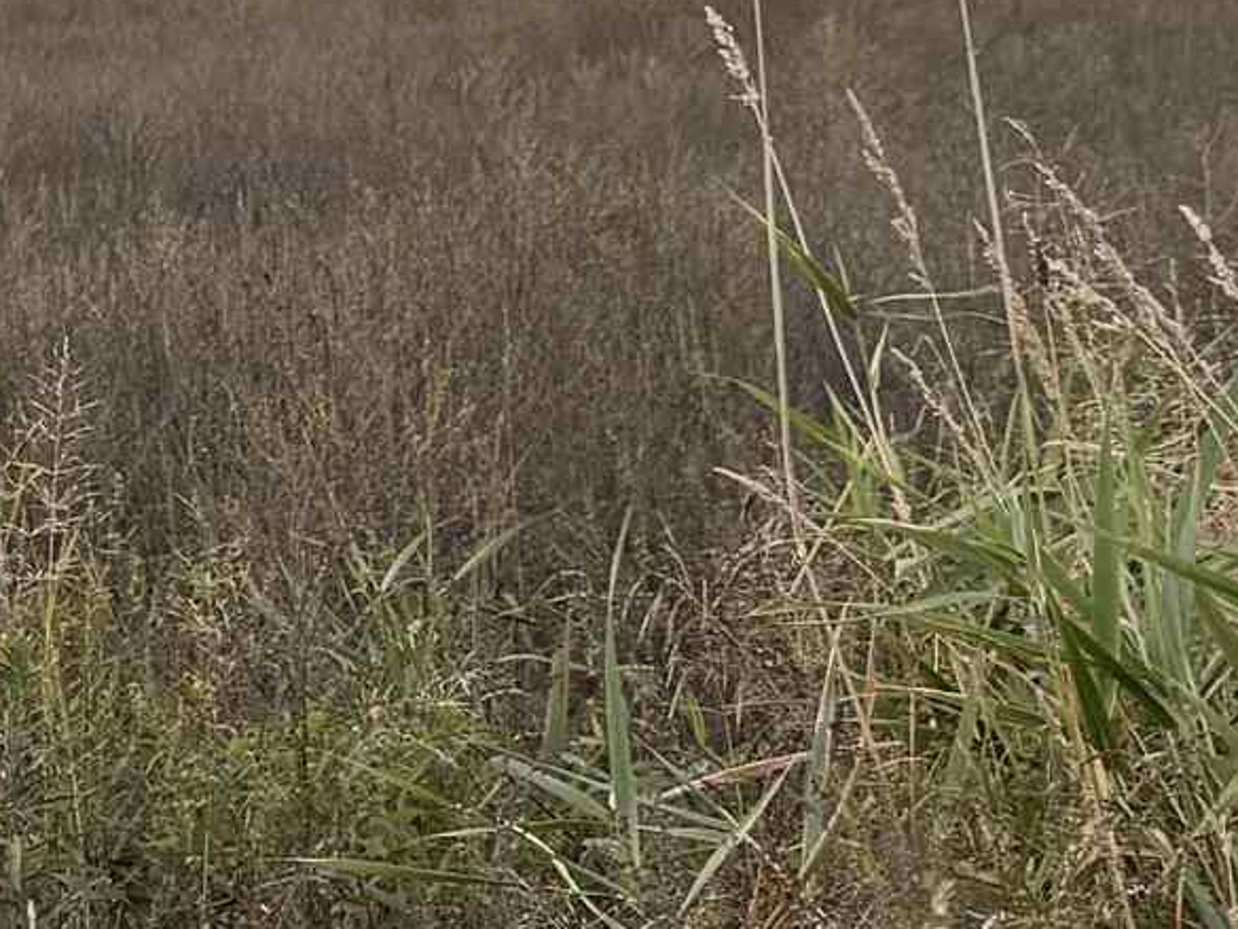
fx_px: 4507
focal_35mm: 126
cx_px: -565
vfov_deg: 11.8
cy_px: 427
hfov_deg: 14.7
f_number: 1.78
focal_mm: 6.76
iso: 64
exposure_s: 1/185
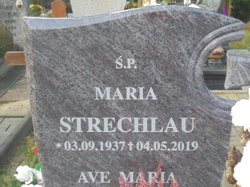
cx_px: 142
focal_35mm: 72
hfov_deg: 27.0
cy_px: 119
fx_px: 520
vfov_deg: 20.4
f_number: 5.2
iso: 200
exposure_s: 1/30
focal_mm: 10.1
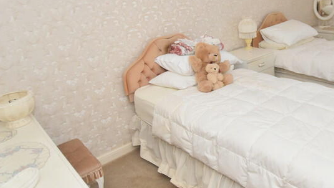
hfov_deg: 60.6
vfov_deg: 38.3
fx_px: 266
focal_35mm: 30
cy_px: 54
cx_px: 252
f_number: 4
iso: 1100
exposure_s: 1/125
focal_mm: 10
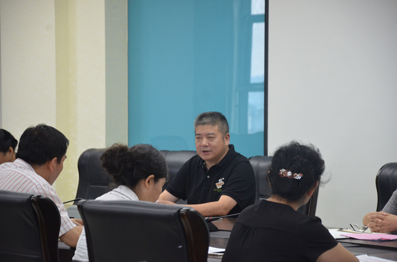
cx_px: 198
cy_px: 131
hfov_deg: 13.1
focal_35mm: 158
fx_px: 1732
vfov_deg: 8.7
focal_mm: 105
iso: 1600
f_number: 5.6
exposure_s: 1/100
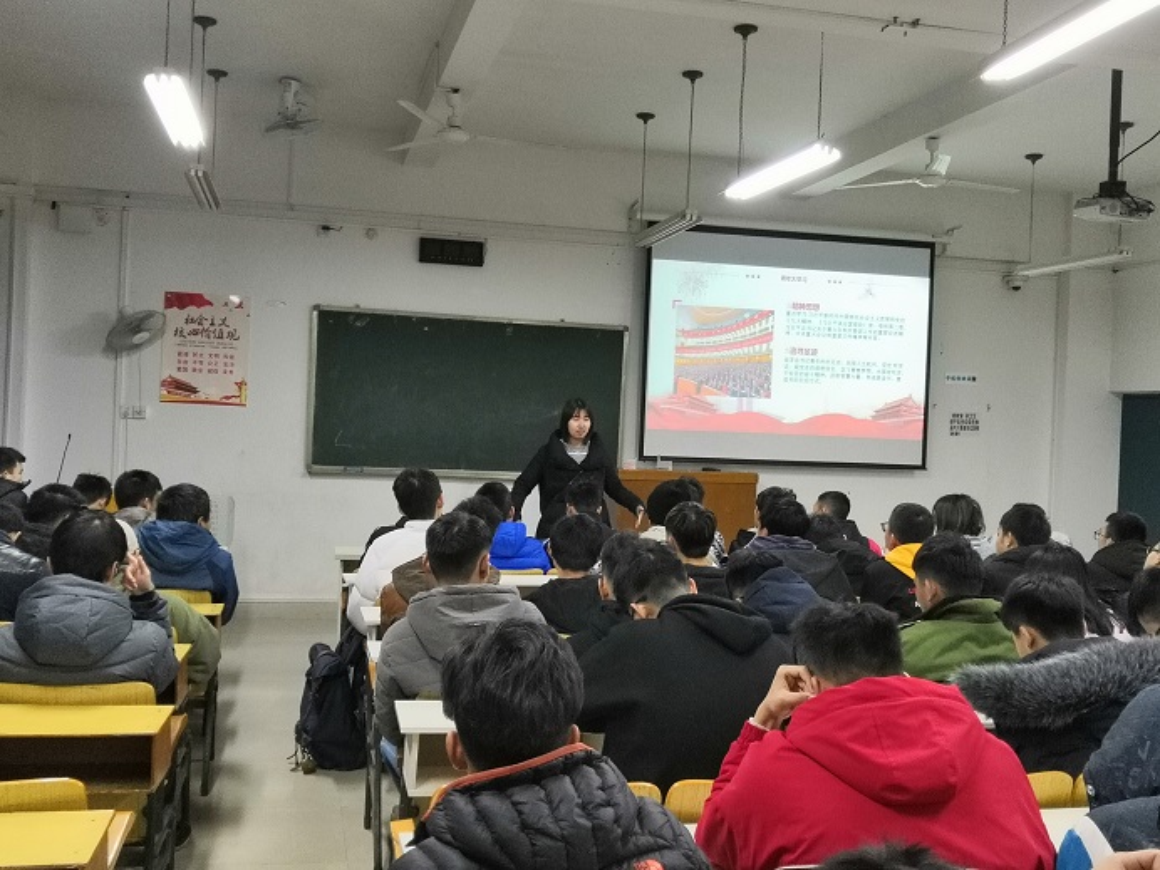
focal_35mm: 36
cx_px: 580
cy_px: 435
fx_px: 1206
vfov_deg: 39.7
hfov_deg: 51.4
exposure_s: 1/50
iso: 400
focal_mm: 3.95
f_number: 1.8
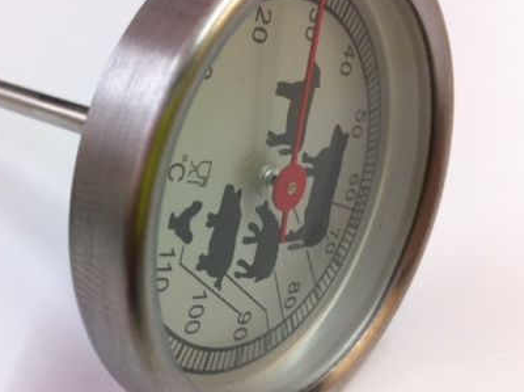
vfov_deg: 26.0
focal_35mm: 56
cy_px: 181
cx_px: 161
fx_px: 847
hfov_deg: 34.0
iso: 100
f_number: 2.8
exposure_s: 1/17
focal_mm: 3.85
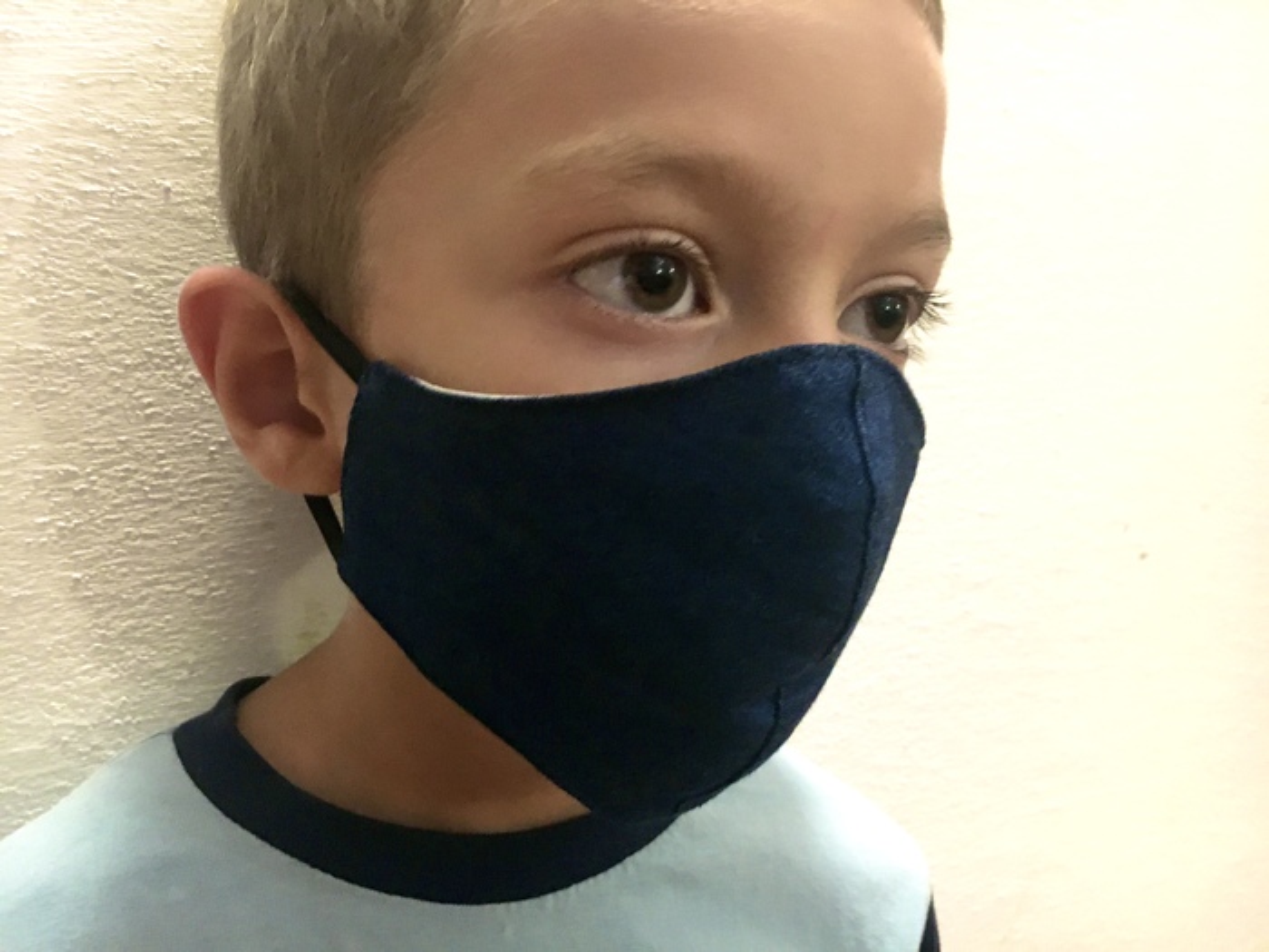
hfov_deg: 61.7
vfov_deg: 48.2
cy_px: 476
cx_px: 634
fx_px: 1063
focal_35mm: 29
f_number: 2.2
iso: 500
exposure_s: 1/17
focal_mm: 4.15
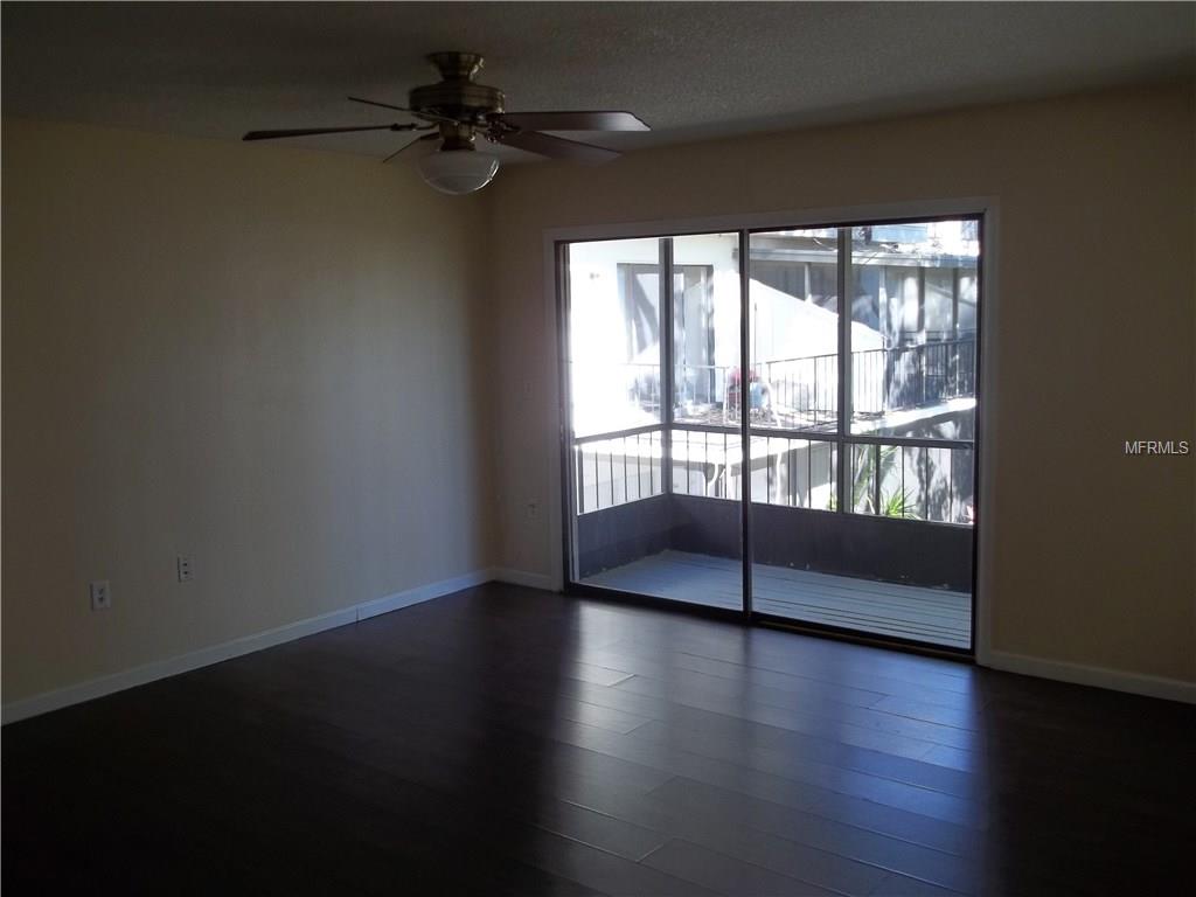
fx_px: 1106
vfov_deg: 44.2
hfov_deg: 56.8
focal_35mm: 32
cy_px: 448
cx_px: 598
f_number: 2.9
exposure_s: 1/50
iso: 64
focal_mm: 5.7
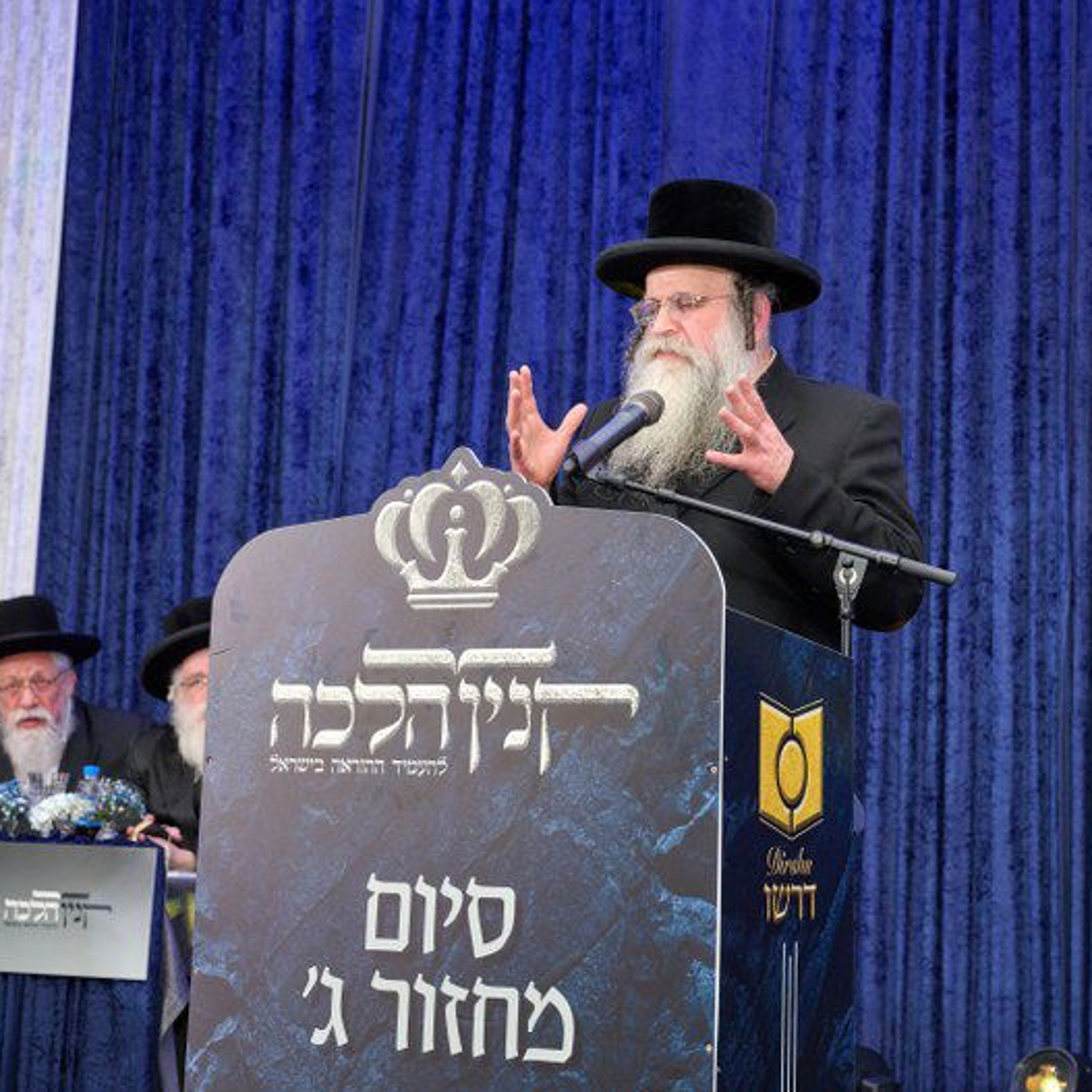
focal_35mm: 80
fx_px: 2855
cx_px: 487
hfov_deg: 21.6
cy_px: 546
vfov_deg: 21.7
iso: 1250
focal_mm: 62
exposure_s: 1/160
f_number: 5
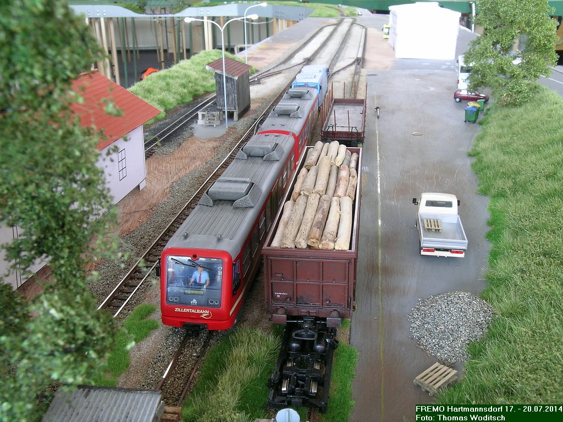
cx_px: 282
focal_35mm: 39
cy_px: 211
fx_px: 634
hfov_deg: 47.9
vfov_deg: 36.8
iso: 50
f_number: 7.8
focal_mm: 8
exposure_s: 1/2.8
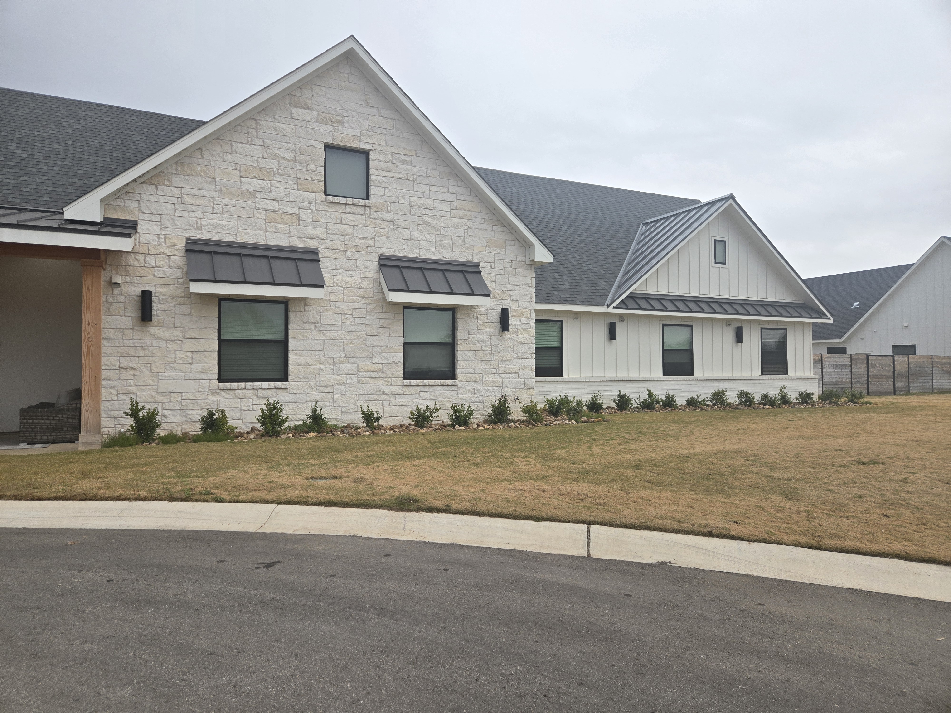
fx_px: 632
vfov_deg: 58.9
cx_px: 476
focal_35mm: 23
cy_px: 356
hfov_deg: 73.9
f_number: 1.8
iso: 80
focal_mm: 5.4
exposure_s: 1/2921
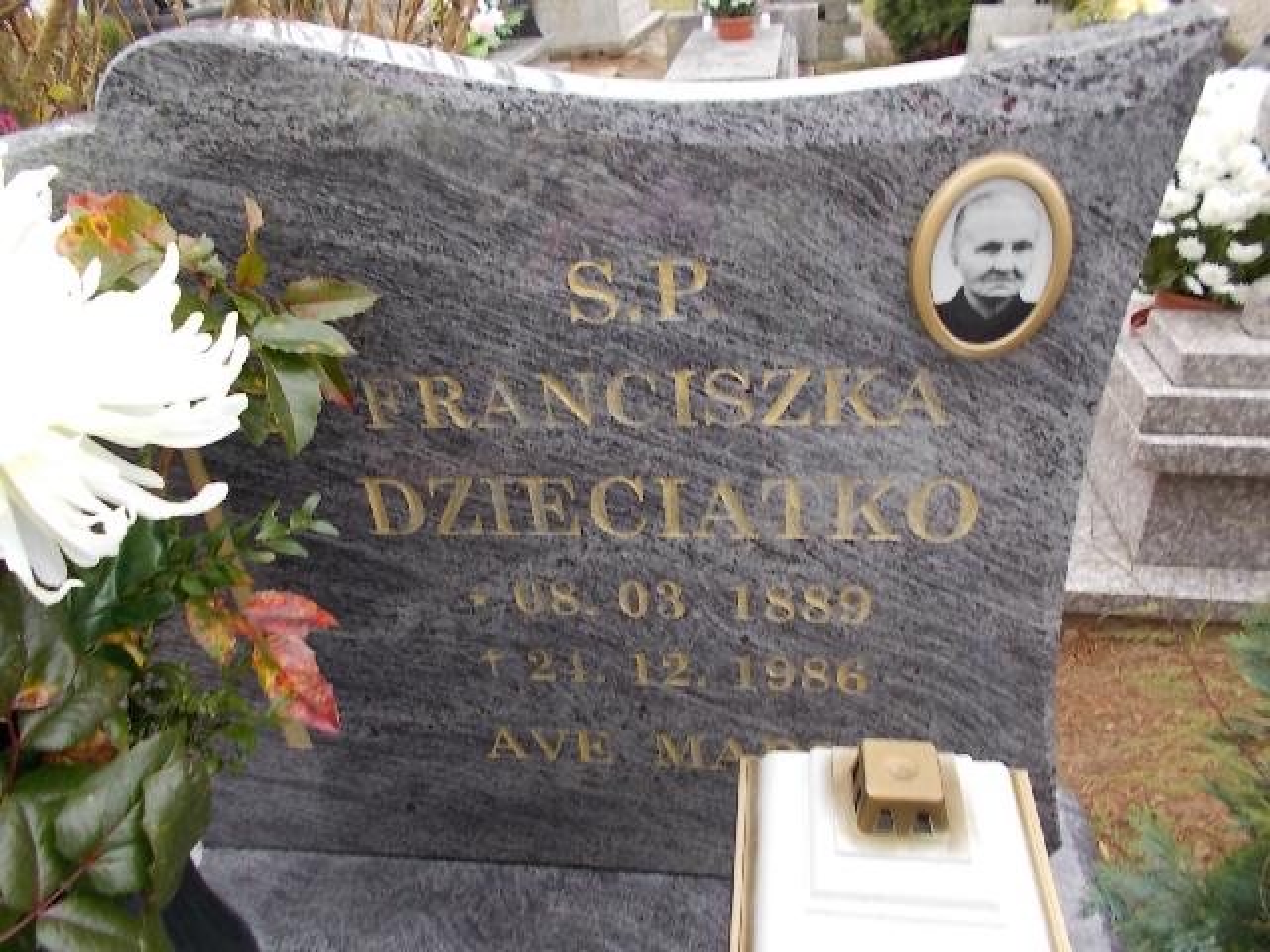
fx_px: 954
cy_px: 476
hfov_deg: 67.3
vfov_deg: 53.1
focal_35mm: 26
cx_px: 635
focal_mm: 4.6
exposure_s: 1/25
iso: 100
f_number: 3.2
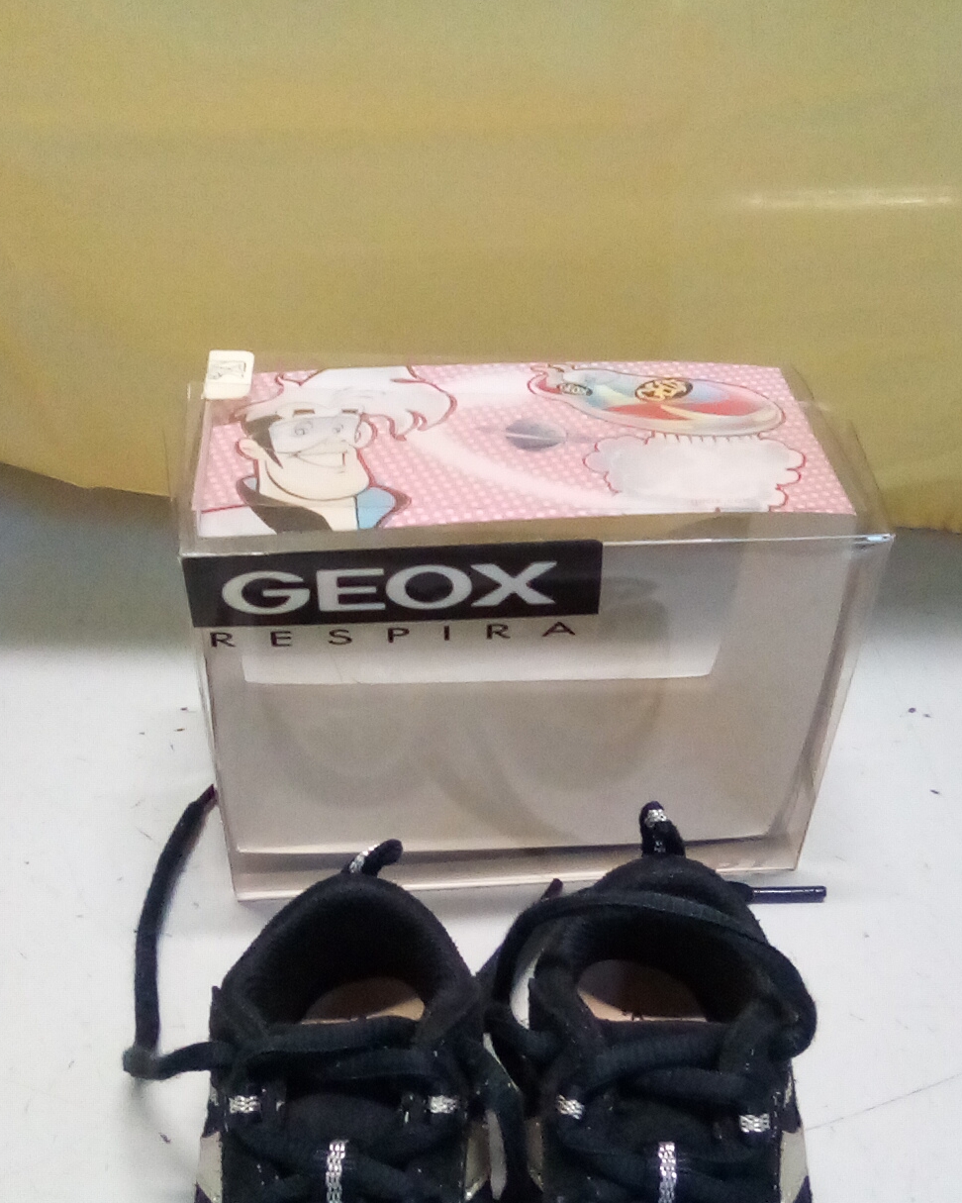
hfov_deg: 41.1
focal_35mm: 36
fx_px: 1281
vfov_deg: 49.8
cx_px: 500
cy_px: 752
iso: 238
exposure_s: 1/25
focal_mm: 2.27
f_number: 2.2
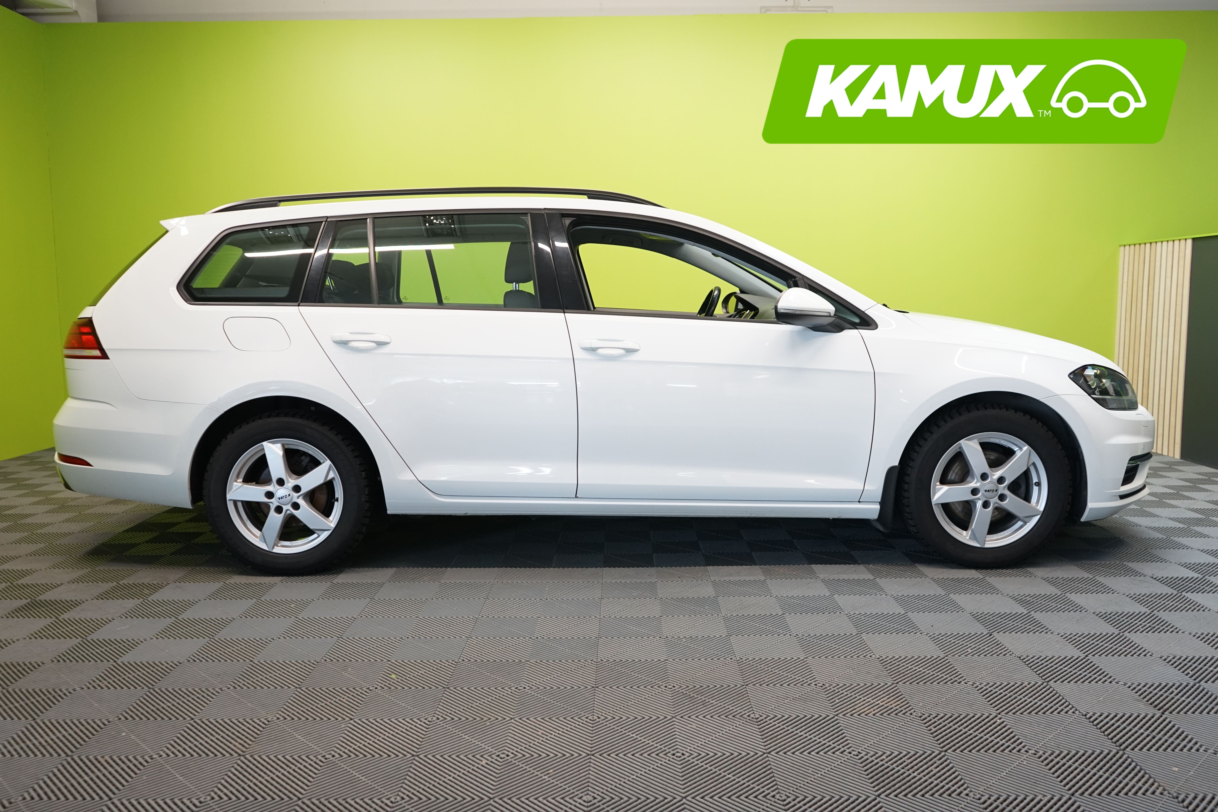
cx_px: 609
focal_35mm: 29
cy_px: 406
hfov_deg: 63.7
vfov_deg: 45.0
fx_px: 981
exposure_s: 1/30
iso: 1000
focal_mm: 29
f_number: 4.5
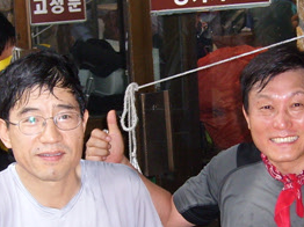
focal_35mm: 107
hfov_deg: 18.4
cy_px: 142
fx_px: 939
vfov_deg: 13.8
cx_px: 189
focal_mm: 5.8
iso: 100
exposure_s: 1/30
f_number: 2.8
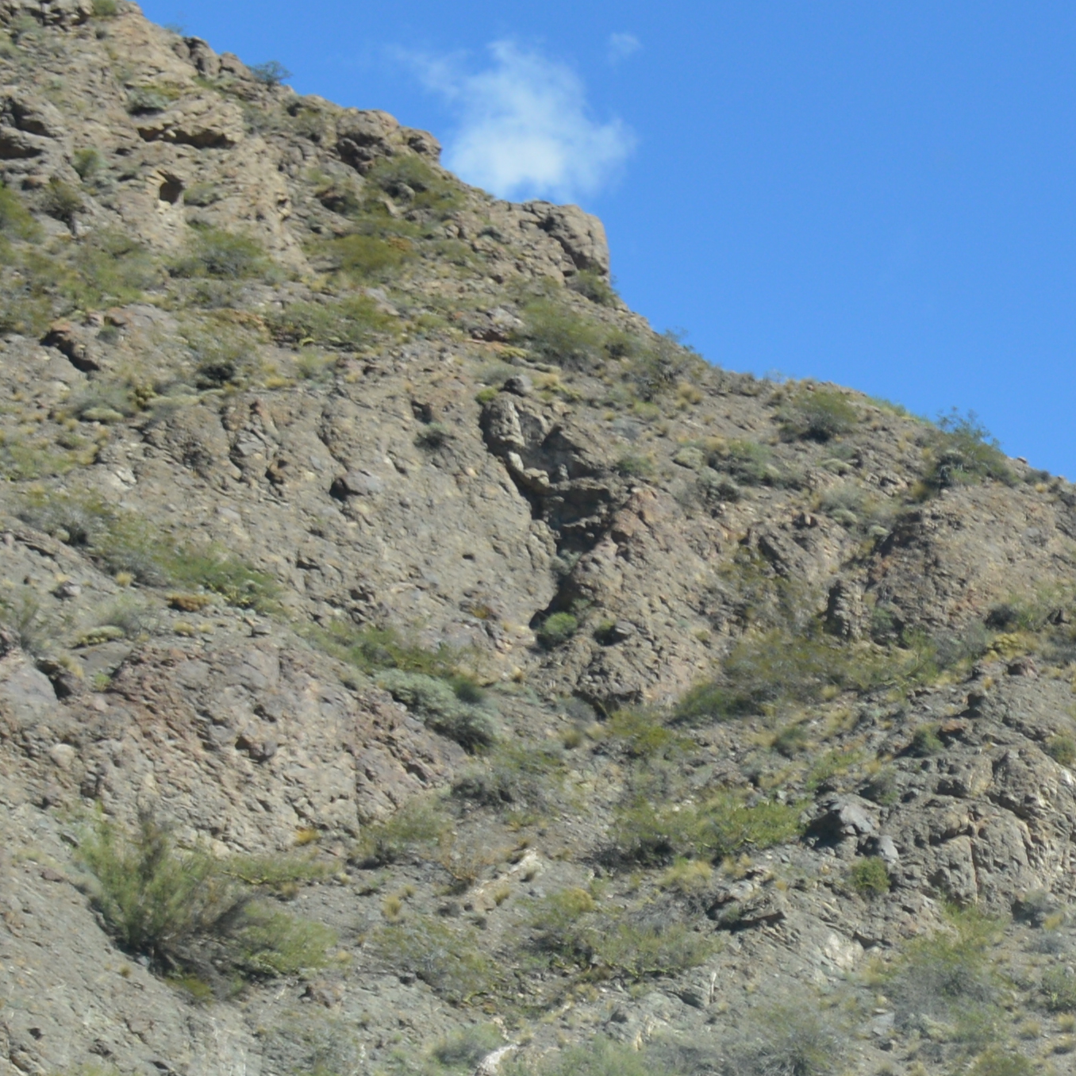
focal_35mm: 113
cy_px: 1048
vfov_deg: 15.2
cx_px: 1418
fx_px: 3974
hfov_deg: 14.7
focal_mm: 20
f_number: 7.1
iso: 100
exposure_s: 1/200
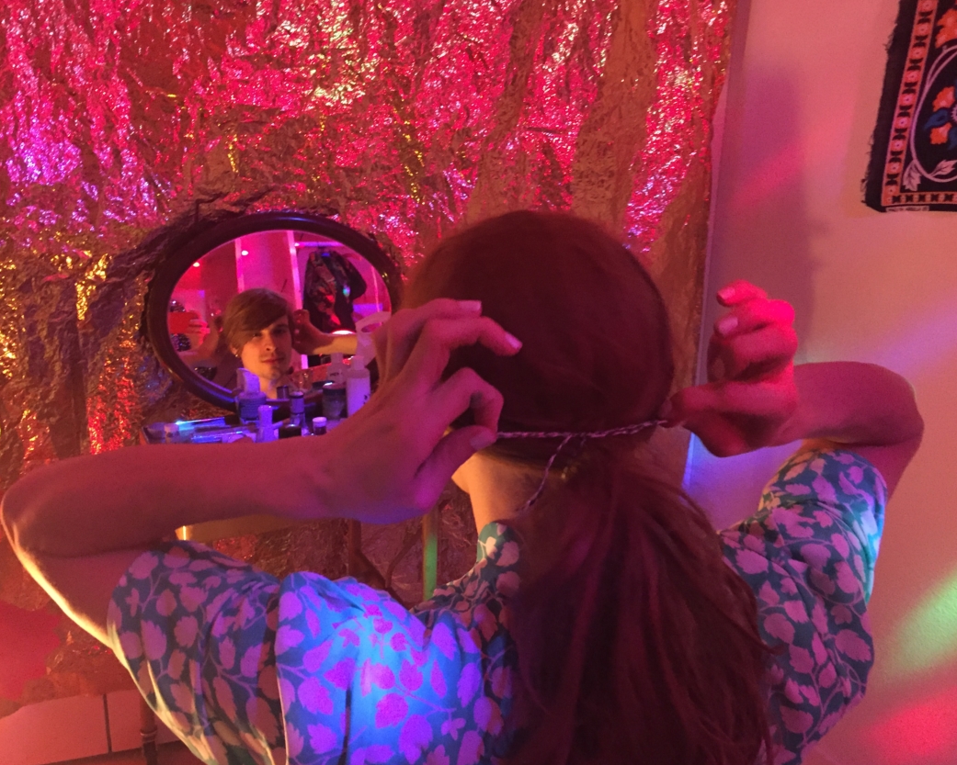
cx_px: 436
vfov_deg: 47.1
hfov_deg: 57.1
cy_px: 387
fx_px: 878
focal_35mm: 31
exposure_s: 1/17
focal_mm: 4.15
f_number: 2.2
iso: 400
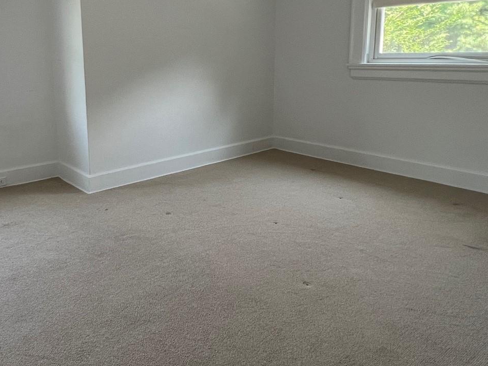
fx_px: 395
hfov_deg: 60.4
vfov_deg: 48.9
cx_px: 129
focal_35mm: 28
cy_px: 121
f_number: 1.8
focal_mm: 1.57
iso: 100
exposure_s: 1/120
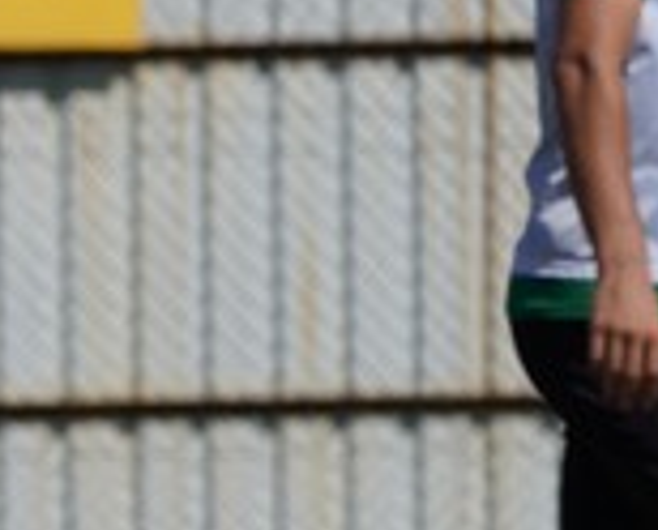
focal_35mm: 1629
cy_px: 220
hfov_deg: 1.2
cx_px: -397
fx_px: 31804
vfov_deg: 1.0
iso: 100
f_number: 5.6
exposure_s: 1/1000
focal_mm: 400
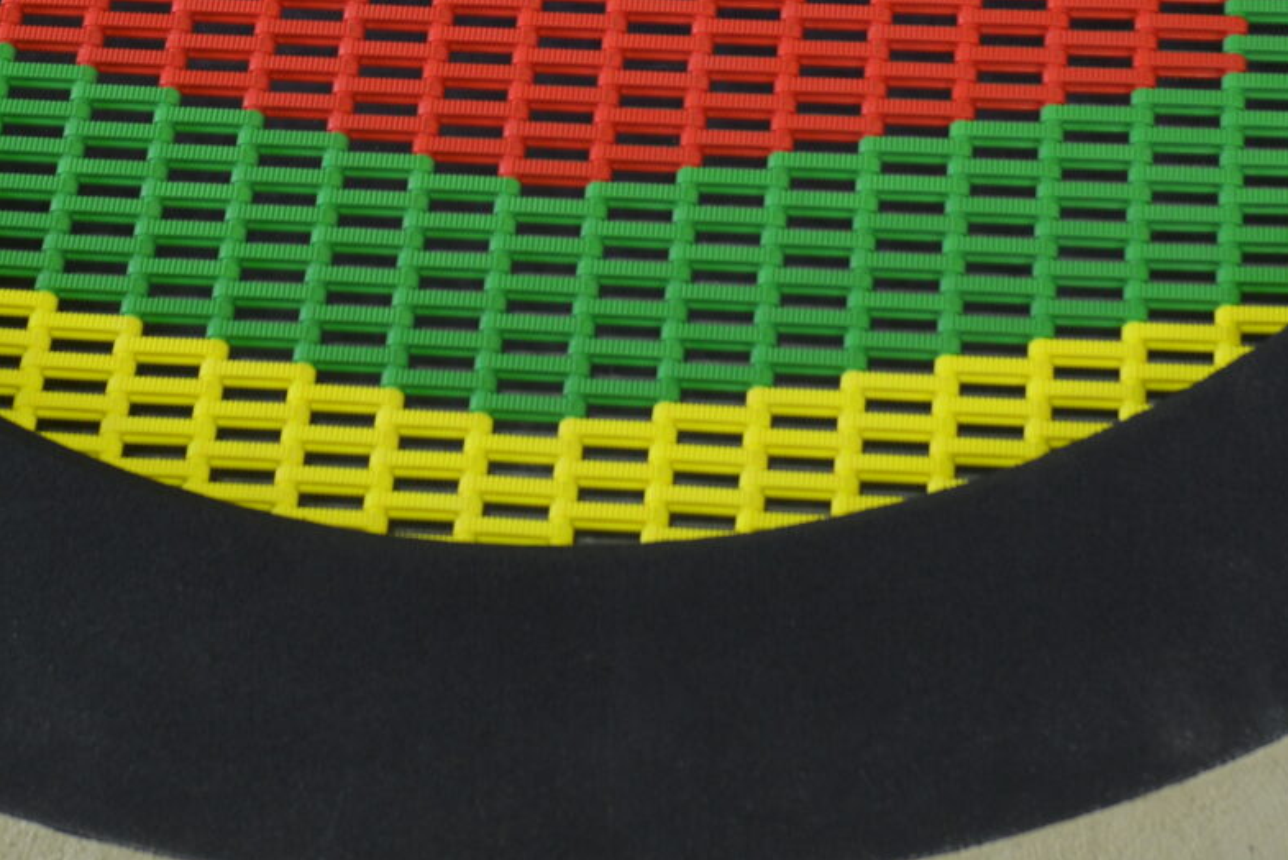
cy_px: -306
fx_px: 4438
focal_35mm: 124
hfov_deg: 16.5
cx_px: 655
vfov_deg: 10.8
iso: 400
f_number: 3.5
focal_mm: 38
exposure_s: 1/60
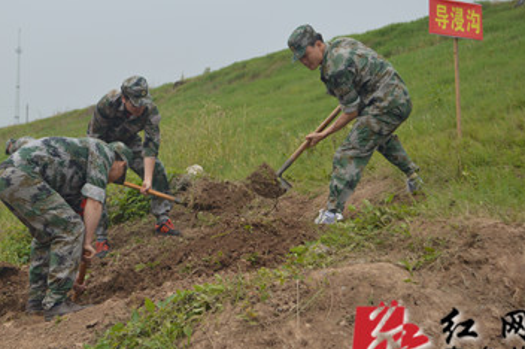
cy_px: 151
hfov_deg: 31.2
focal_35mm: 64
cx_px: 177
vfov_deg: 21.2
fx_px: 932
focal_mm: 30
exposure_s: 1/400
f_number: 4.5
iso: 100
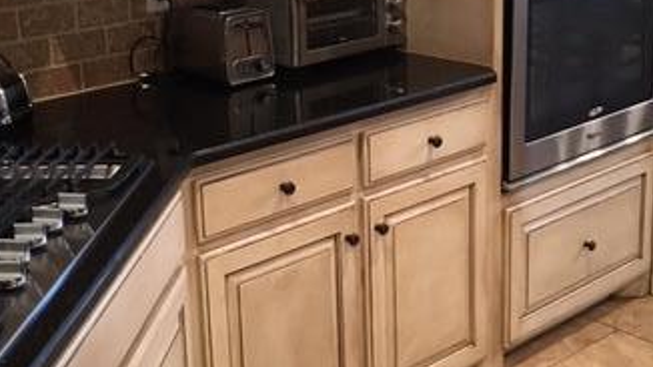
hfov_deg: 33.8
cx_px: 337
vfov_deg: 19.3
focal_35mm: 62
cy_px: 98
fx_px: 1073
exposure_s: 1/8
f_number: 2.2
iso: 100
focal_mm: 4.15
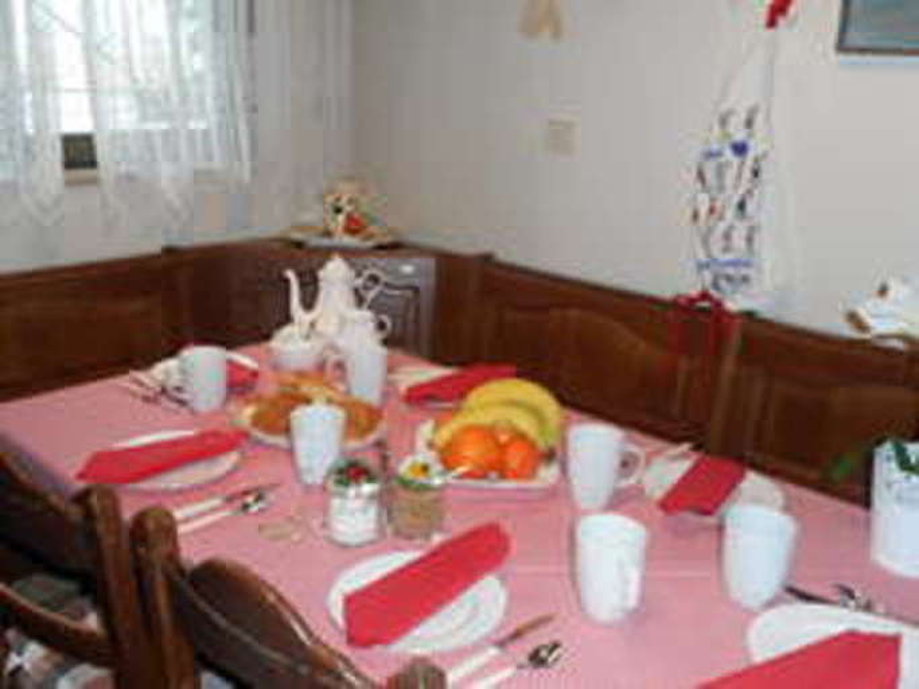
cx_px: 460
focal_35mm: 34
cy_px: 344
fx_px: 902
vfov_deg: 41.8
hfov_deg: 54.0
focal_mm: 6
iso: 220
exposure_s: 1/30
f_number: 4.2
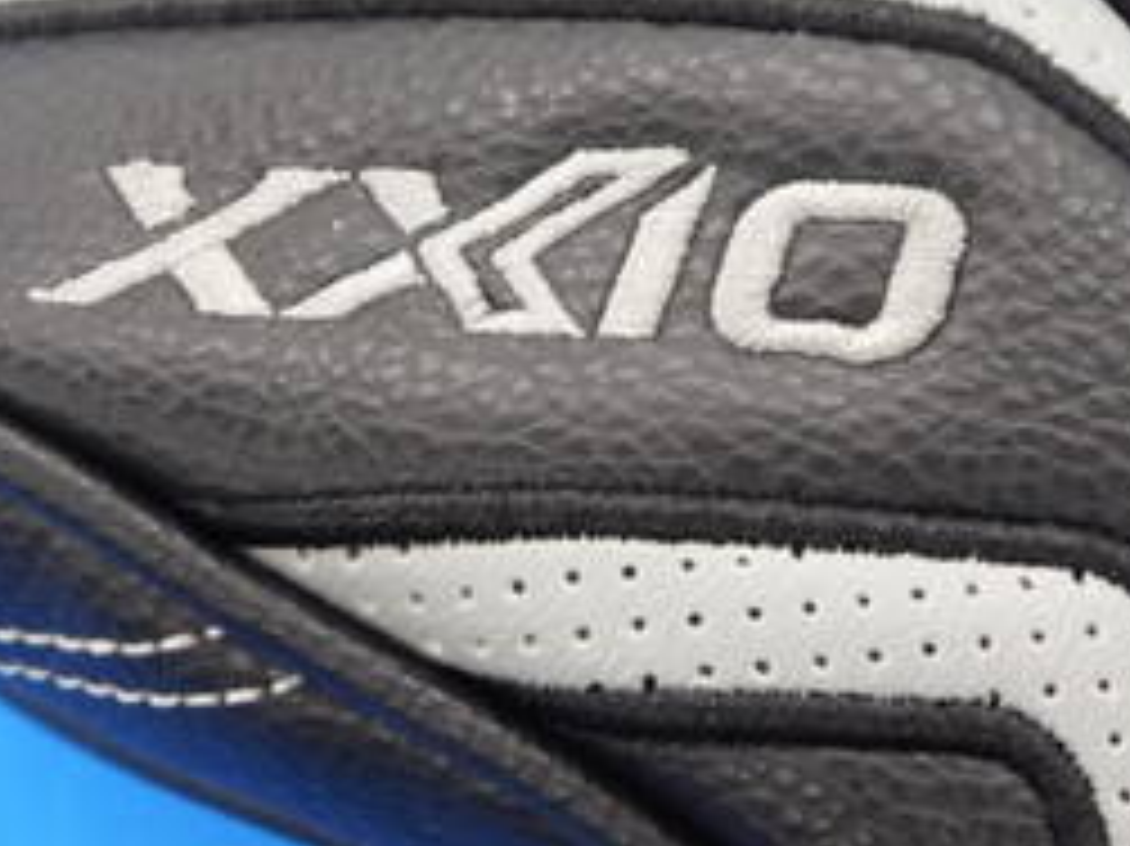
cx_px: 477
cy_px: 274
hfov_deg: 9.3
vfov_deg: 6.9
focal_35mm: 214
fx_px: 6982
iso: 800
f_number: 5.6
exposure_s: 1/50
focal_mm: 42
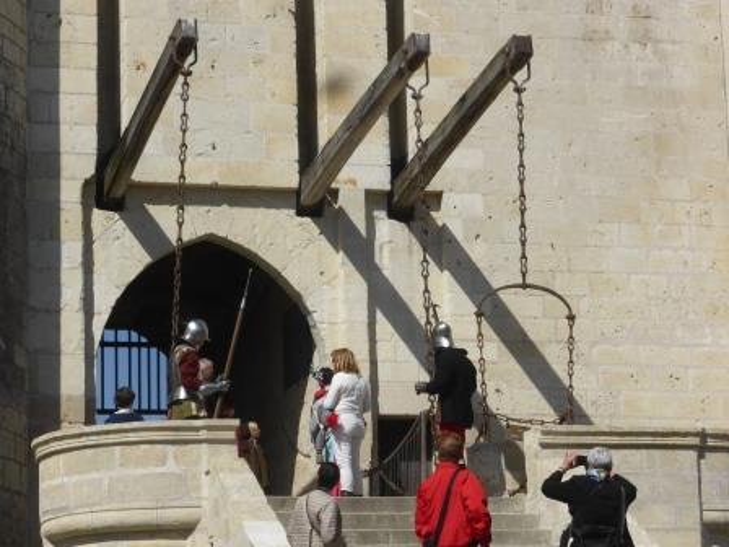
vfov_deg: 11.1
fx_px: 2822
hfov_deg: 14.7
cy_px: 274
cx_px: 364
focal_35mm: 134
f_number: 5.4
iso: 100
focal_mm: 21.8
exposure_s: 1/1000
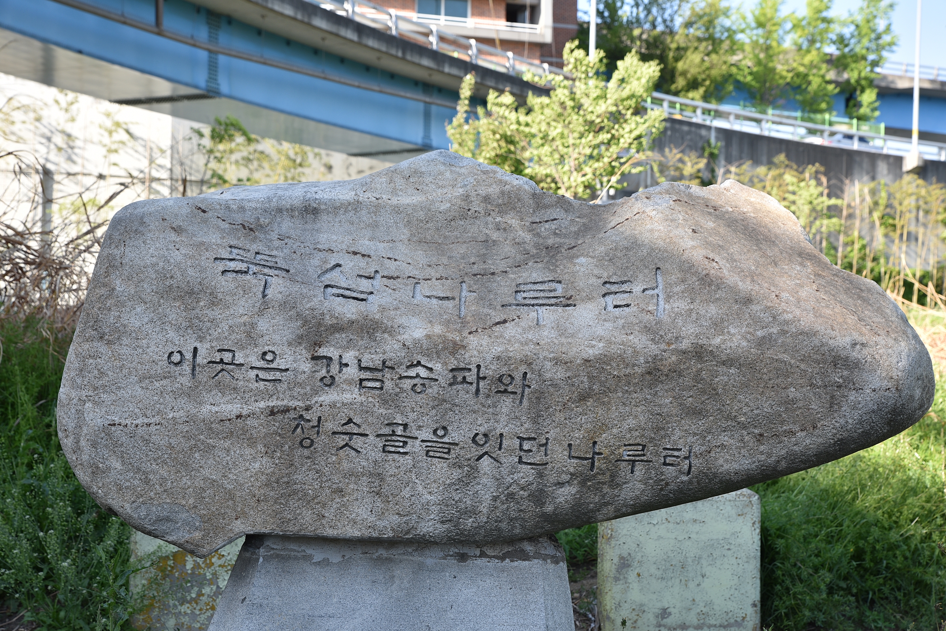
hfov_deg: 41.1
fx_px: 1262
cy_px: 316
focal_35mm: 48
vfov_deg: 28.1
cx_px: 473
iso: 200
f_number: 8
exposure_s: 1/160
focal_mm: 48
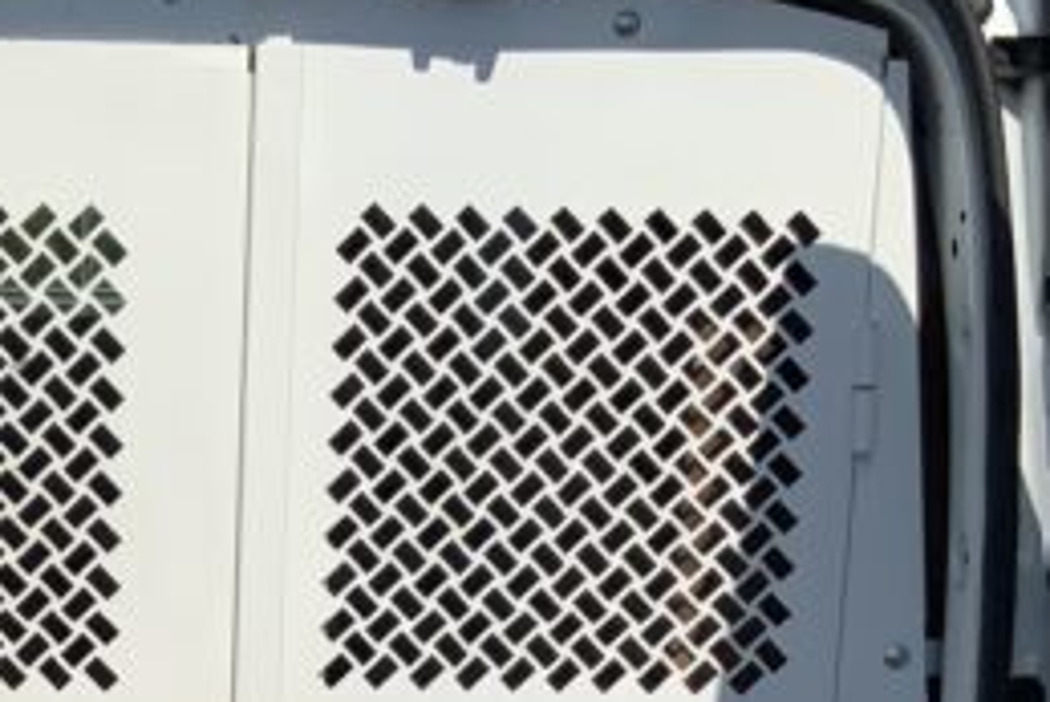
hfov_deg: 21.4
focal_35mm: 93
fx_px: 2714
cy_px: 872
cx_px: 105
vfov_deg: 14.2
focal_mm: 3
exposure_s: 1/5814
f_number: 1.8
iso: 20
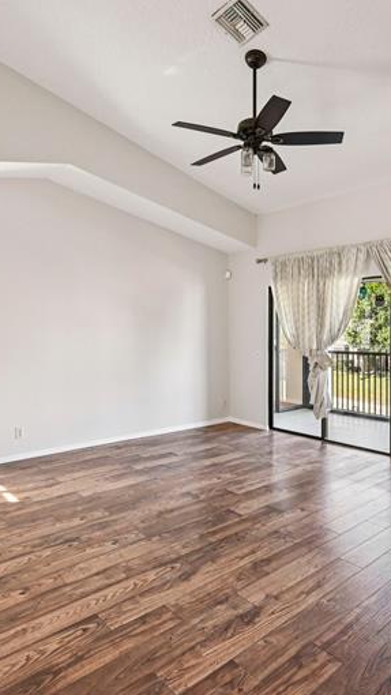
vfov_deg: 78.7
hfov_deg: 49.3
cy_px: 341
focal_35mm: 23
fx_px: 424
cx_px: 226
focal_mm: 14
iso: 1250
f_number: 8
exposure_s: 1/100
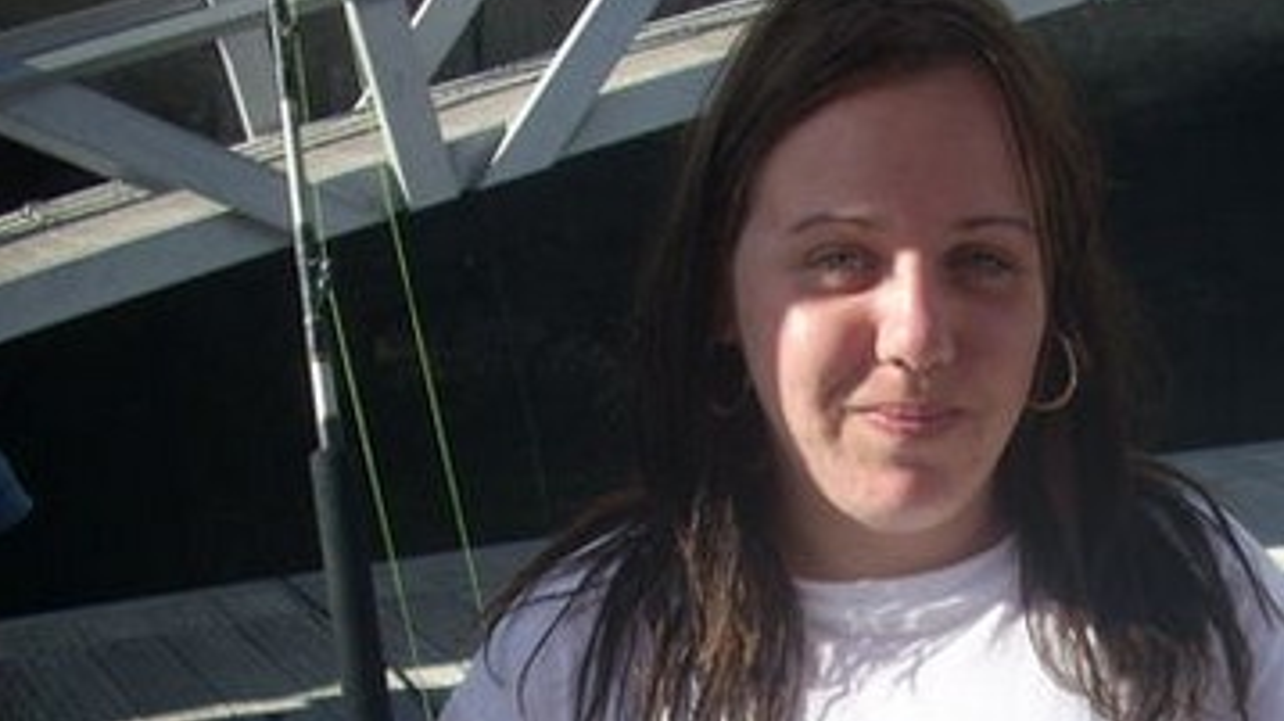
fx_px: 2416
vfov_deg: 16.5
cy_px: 768
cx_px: 1011
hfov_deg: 29.2
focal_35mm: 71
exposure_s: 1/169
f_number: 5.6
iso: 64
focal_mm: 6.2
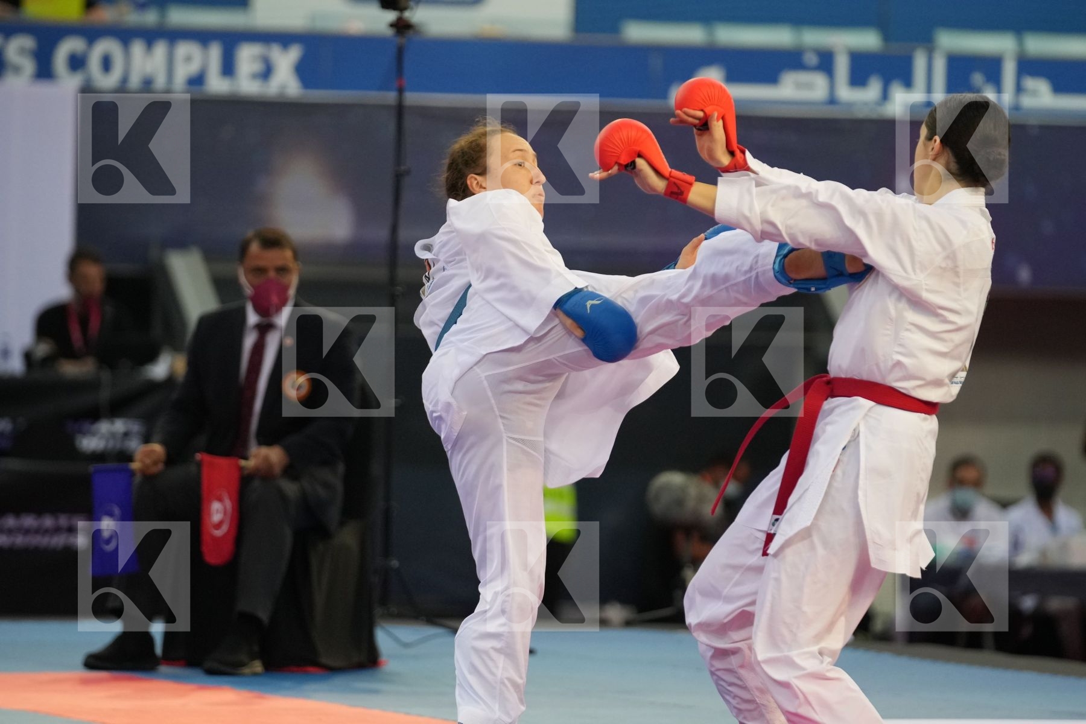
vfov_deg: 5.2
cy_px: 362
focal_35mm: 264
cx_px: 543
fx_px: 7963
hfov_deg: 7.8
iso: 2000
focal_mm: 176
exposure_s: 1/1000
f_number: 2.8
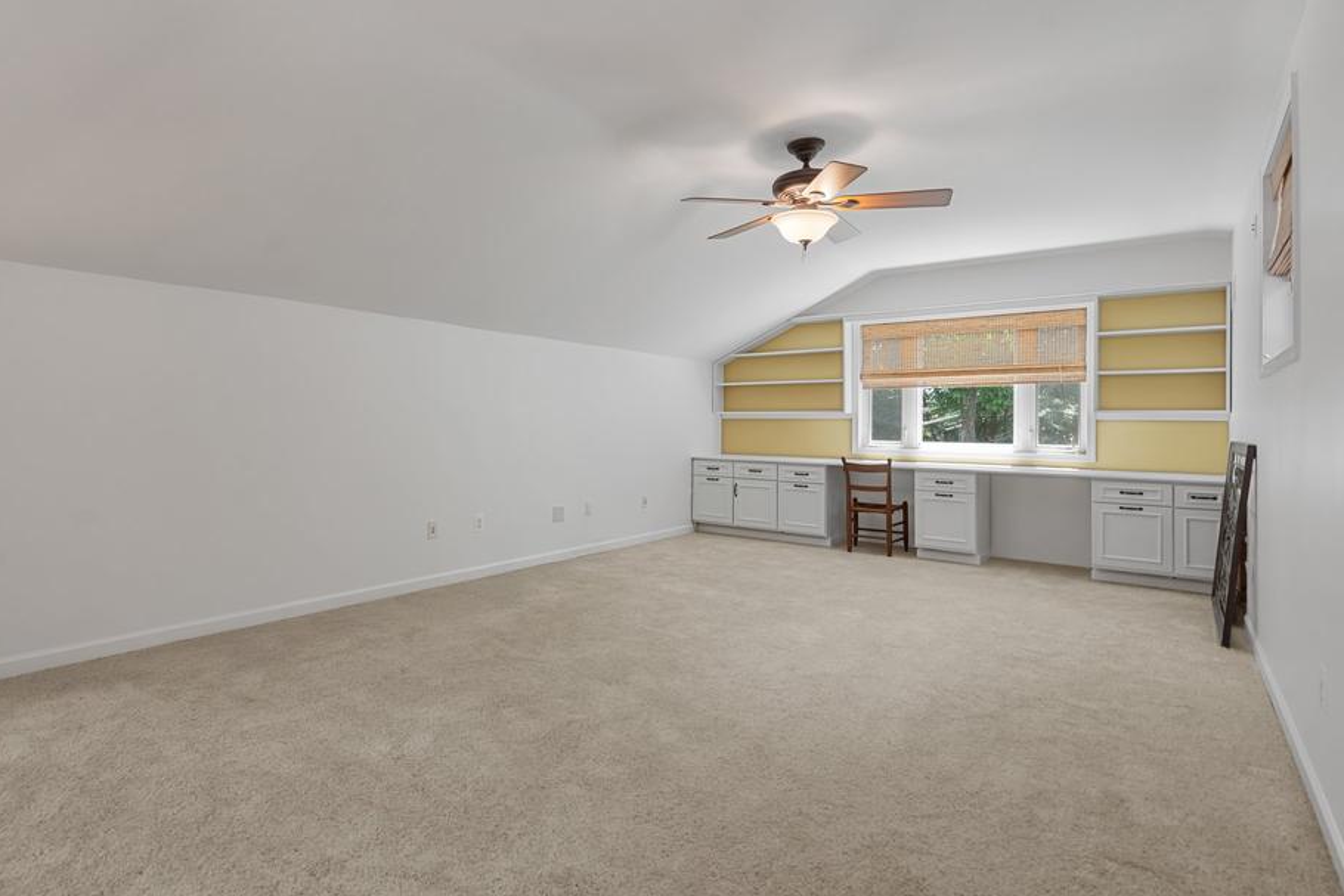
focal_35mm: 18
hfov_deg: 89.7
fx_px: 672
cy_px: 455
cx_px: 600
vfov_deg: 67.4
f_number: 8
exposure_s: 1/10
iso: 500
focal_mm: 16
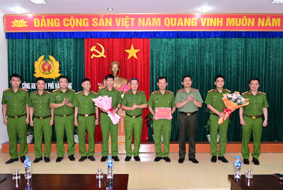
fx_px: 213
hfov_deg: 67.3
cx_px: 142
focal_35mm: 27
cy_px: 95
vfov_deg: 48.1
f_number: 3.5
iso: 1250
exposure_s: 1/200
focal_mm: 18
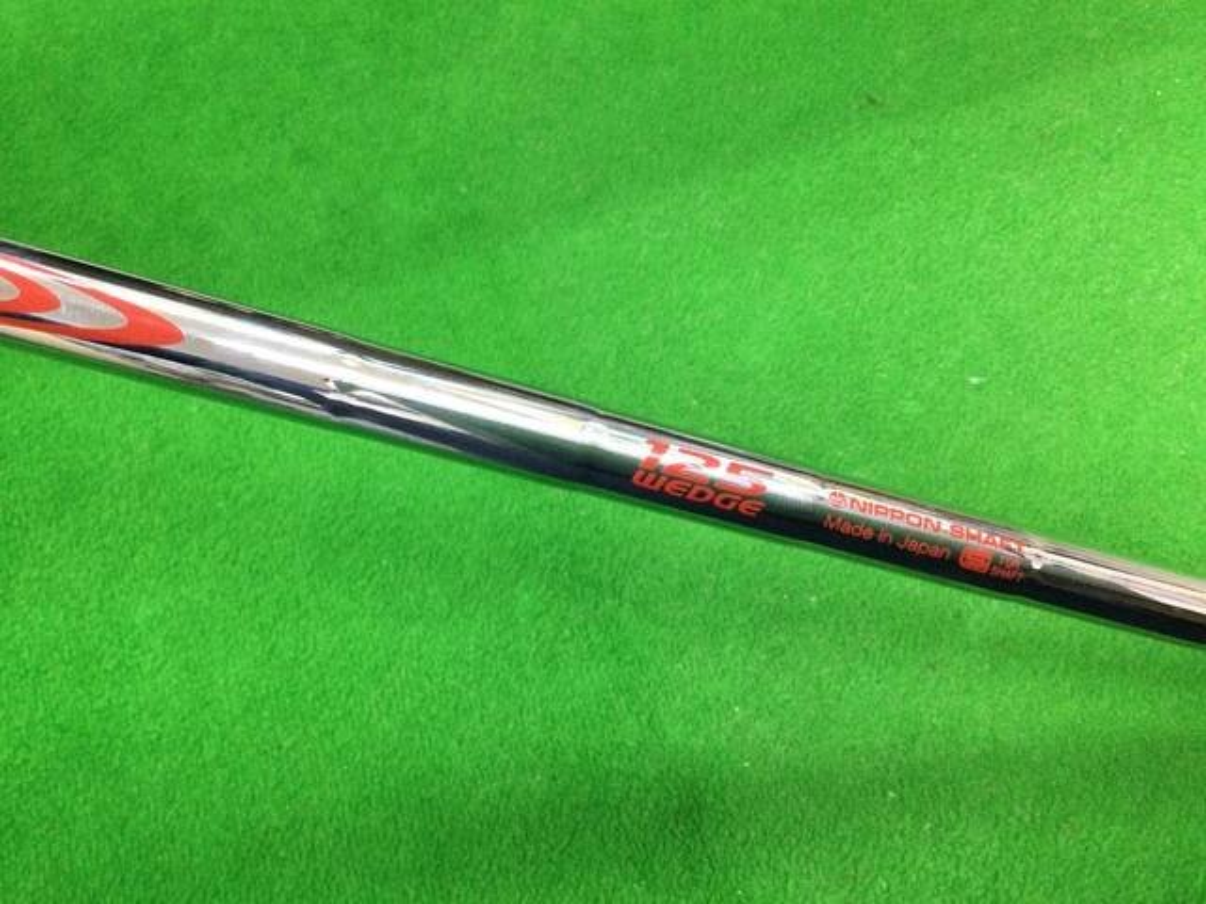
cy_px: 452
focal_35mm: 31
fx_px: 1080
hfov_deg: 58.4
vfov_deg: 45.4
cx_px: 603
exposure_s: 1/30
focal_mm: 3.3
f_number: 2.4
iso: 160
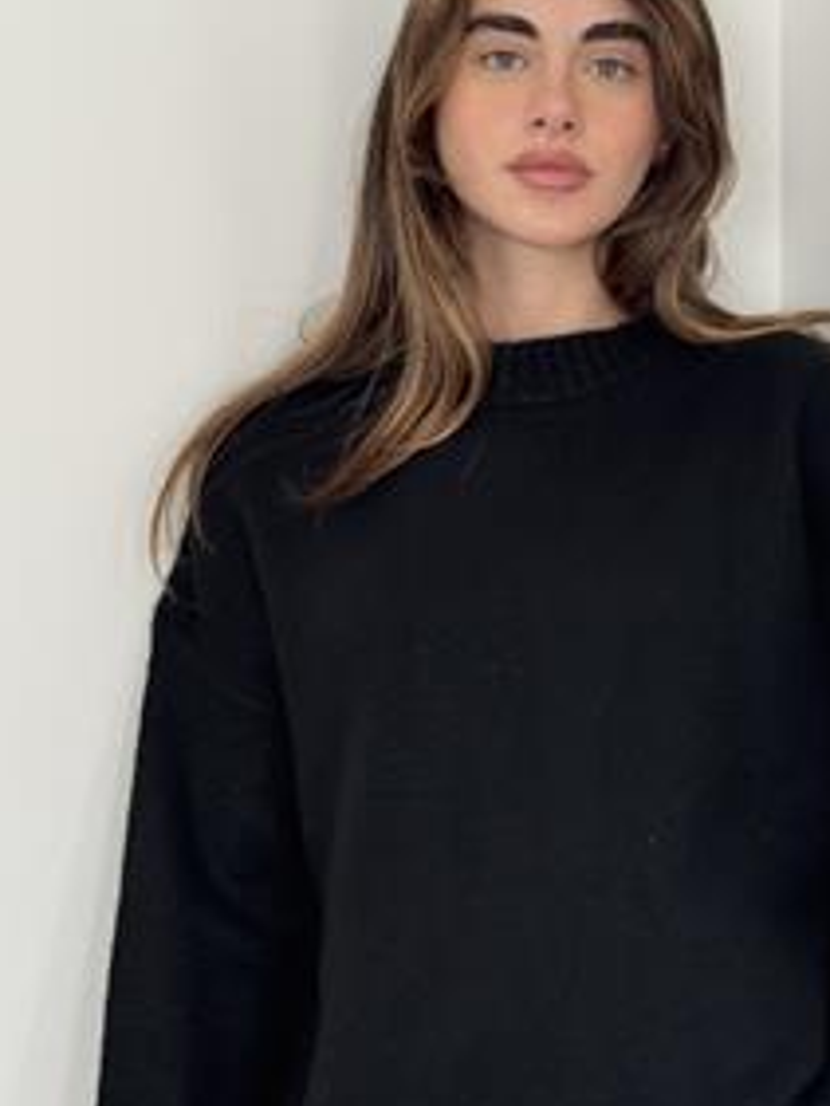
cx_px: 586
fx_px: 2907
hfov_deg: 16.2
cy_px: 663
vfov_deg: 21.5
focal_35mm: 91
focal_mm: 6.76
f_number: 1.78
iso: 100
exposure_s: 1/92
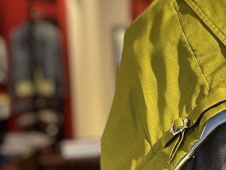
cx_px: 260
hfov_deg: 24.0
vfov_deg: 19.7
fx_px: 490
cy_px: 84
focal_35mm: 75
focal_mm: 5.1
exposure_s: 1/120
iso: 100
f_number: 1.6
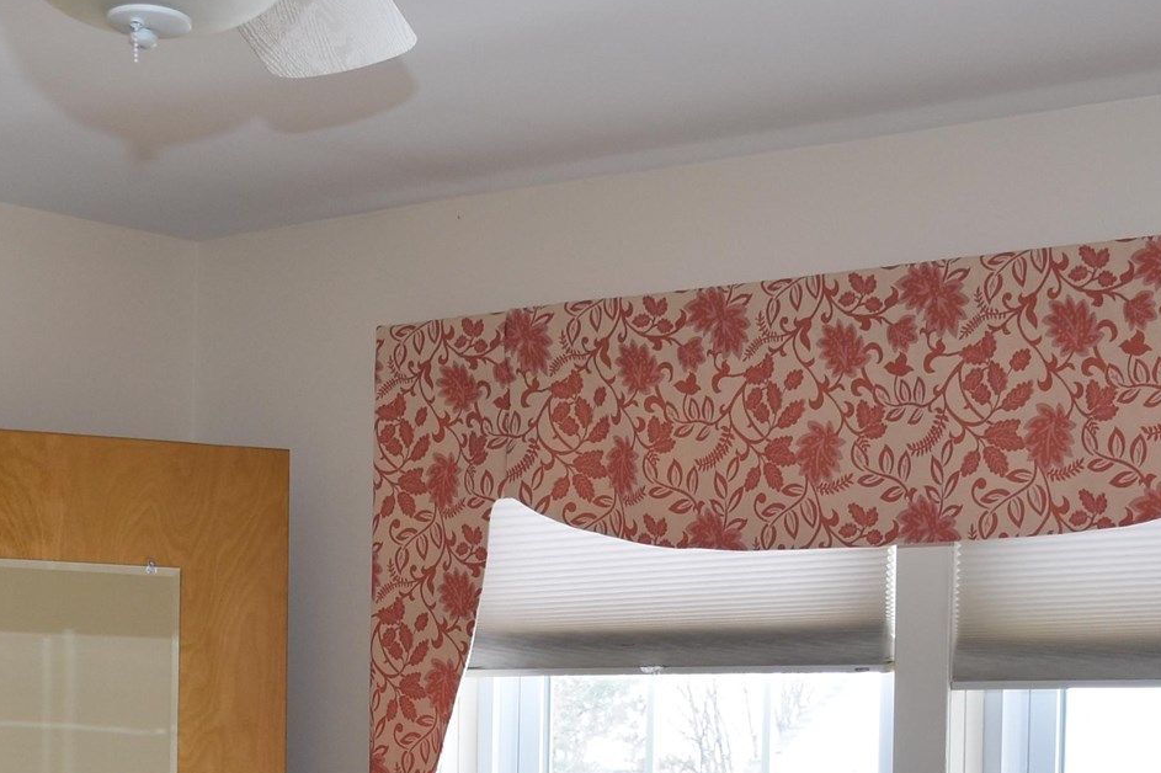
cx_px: 288
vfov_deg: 14.7
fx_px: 2837
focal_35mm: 88
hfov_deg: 22.9
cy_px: 1047
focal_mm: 18
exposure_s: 1/60
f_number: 4
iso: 220
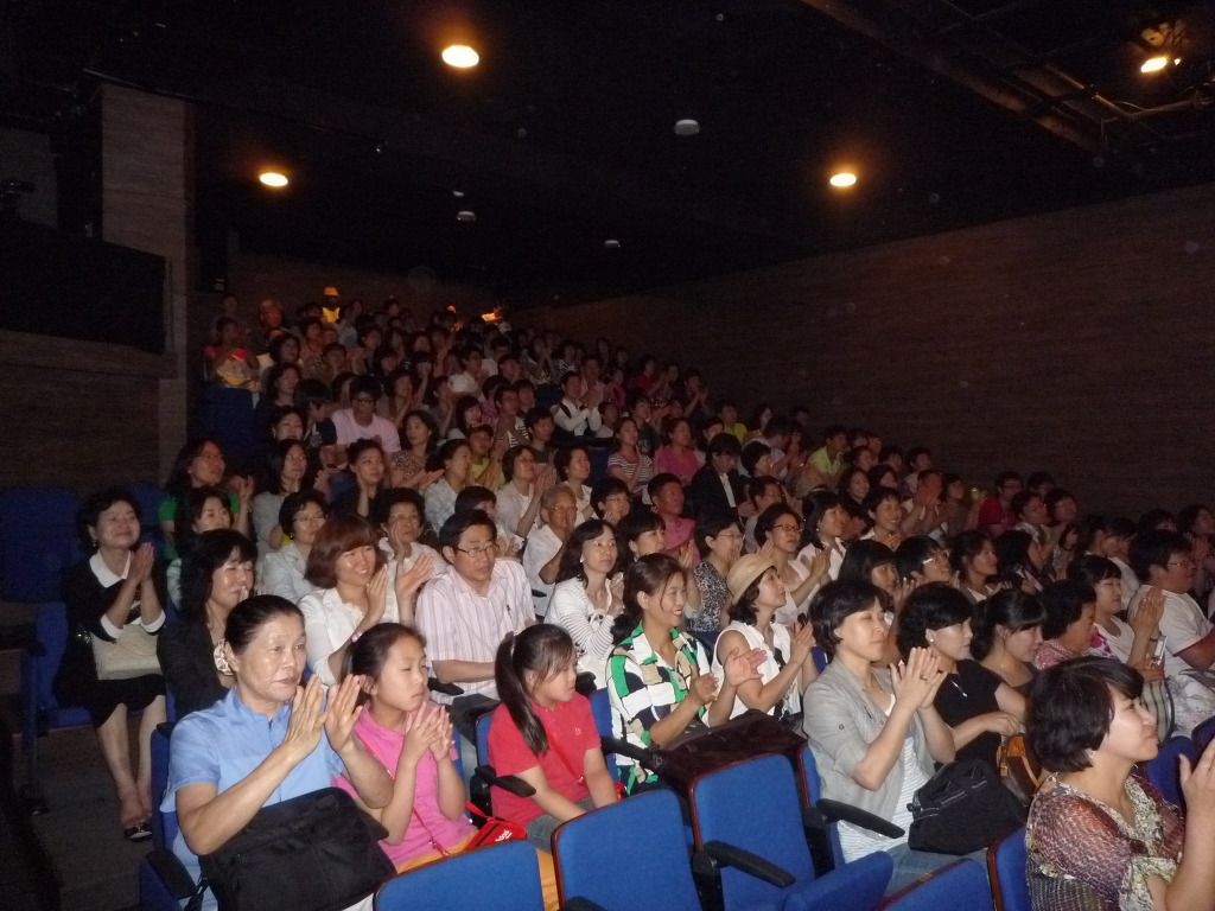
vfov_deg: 54.9
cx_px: 608
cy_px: 456
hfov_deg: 69.4
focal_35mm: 25
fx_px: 877
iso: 640
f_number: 2.8
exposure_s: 1/30
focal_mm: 4.4
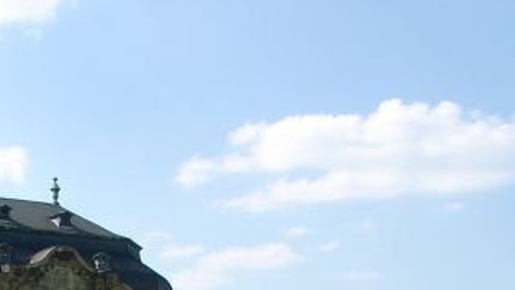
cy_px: 418
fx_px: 1283
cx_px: -33
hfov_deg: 21.7
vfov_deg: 12.3
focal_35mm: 94
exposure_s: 1/590
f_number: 4
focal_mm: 7.13
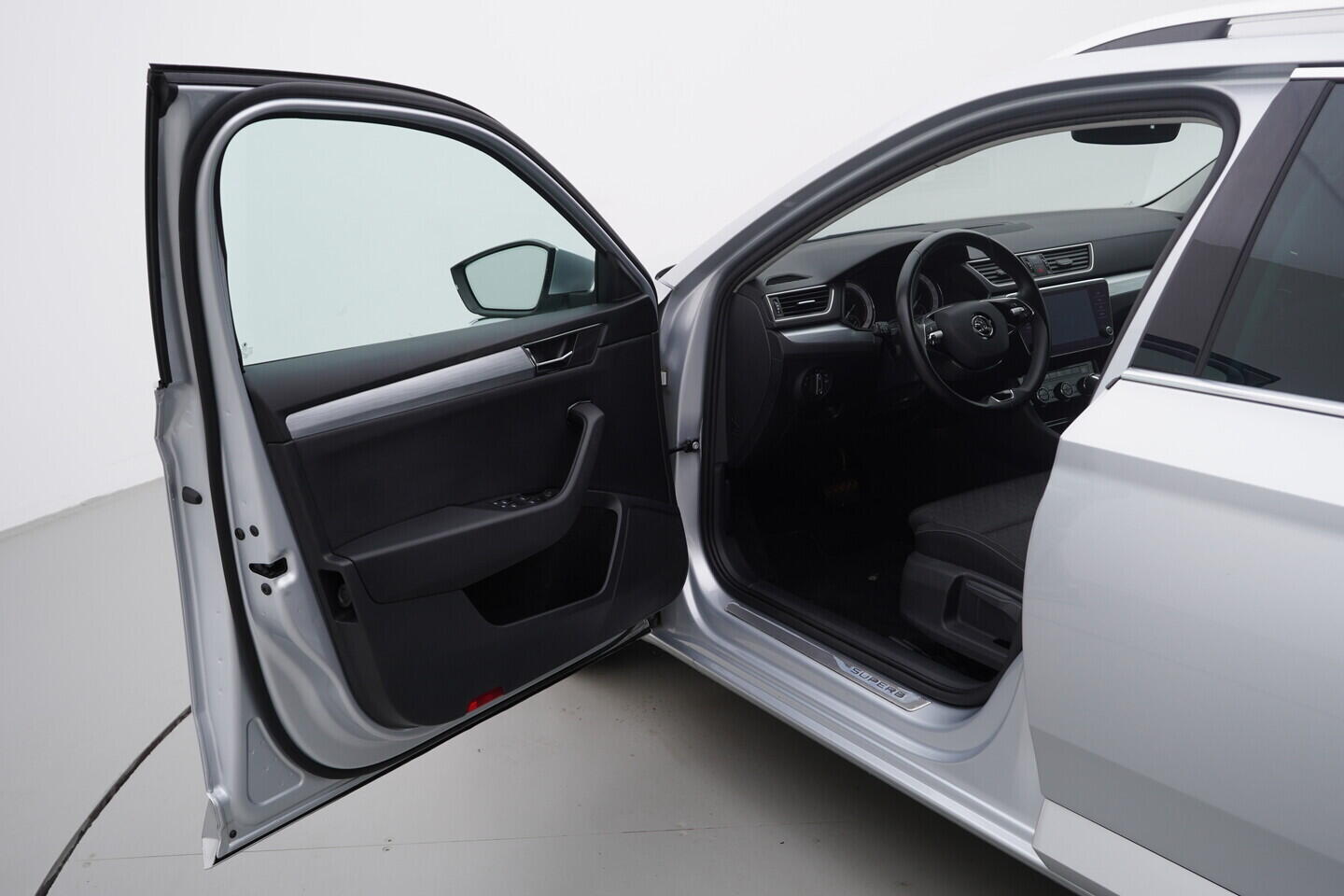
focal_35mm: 36
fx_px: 1344
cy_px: 448
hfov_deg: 53.1
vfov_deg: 36.9
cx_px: 672
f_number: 4
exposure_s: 1/80
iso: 125
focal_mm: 24
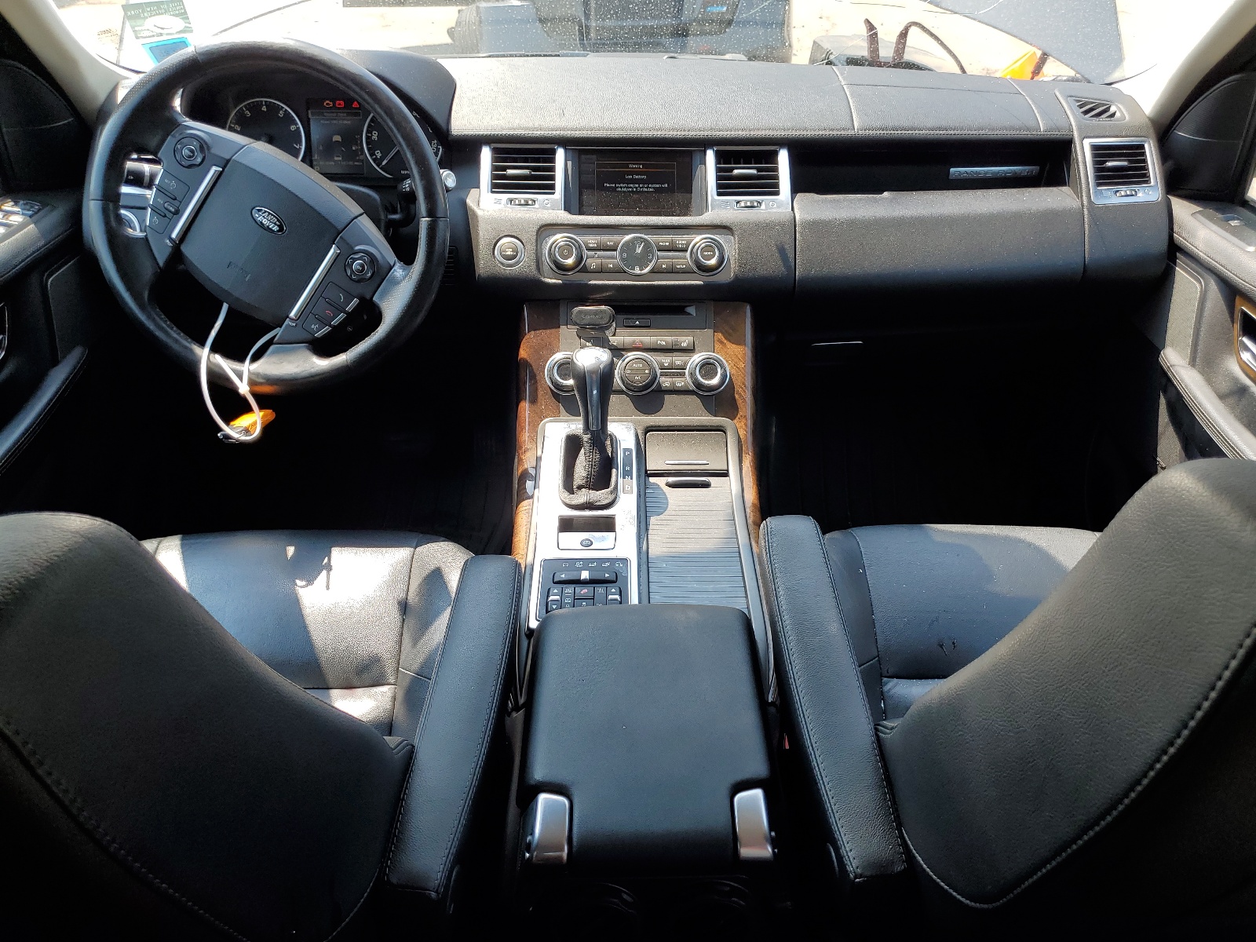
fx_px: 943
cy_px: 471
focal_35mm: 26
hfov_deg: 67.3
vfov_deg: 53.1
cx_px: 628
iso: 50
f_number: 1.5
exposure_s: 1/588
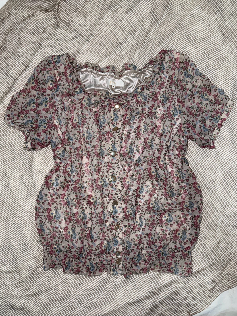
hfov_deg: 56.8
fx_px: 219
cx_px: 118
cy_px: 158
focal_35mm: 24
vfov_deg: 71.6
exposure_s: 1/57
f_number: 1.78
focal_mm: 6.76
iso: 80
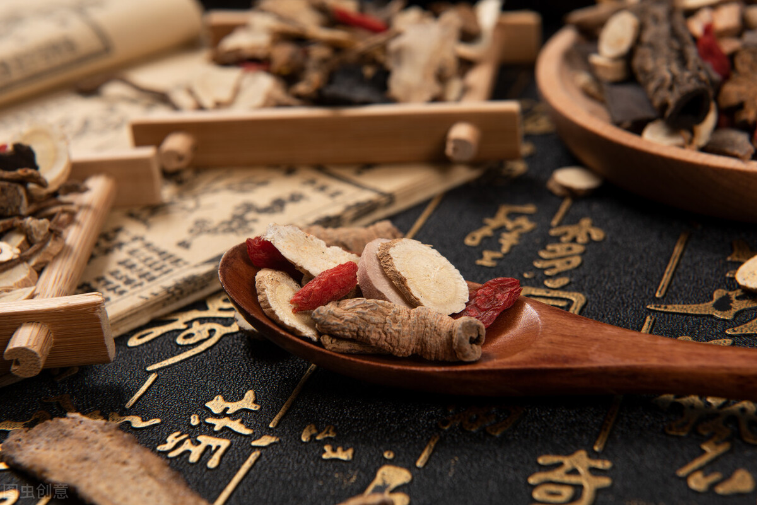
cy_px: 252
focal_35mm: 70
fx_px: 1472
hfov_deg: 28.8
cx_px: 378
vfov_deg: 19.5
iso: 64
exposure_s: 1/125
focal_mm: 70
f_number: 10
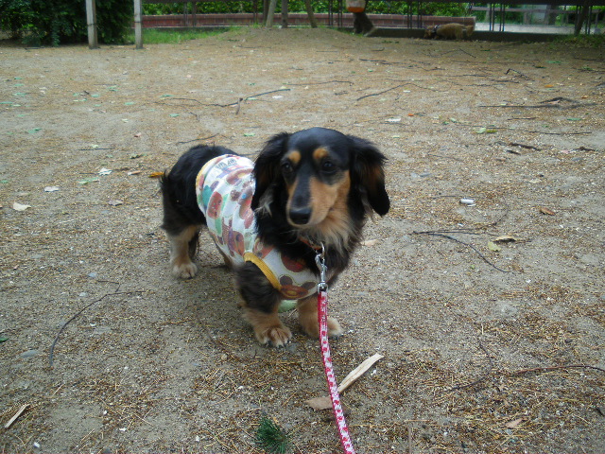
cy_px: 227
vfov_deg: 39.7
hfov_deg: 51.4
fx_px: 629
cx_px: 302
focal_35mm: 36
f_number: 3.5
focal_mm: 6.3
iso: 125
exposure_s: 1/50
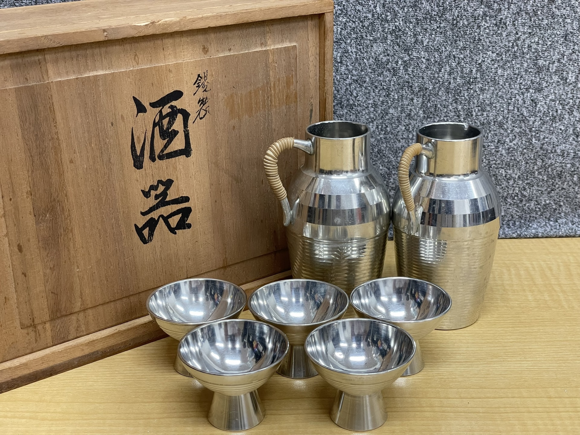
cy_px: 218
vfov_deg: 28.0
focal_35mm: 52
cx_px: 290
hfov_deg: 36.8
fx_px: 871
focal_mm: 6
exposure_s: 1/98
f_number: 2
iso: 200
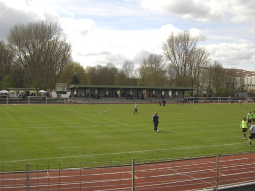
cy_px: 102
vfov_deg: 35.1
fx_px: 302
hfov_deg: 45.8
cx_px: 131
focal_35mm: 41
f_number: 6.7
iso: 50
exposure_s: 1/220
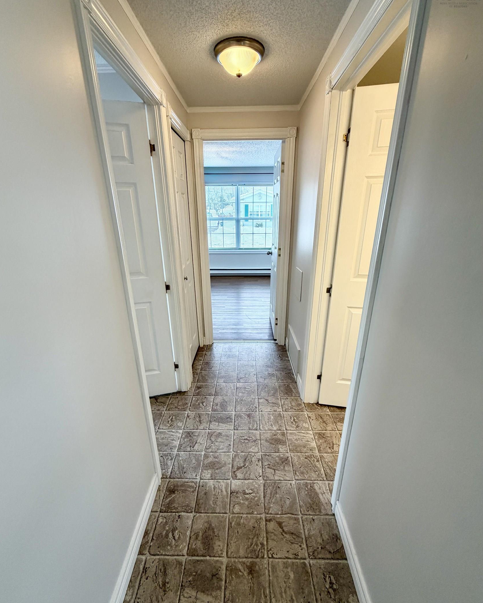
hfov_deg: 84.0
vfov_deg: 96.8
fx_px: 268
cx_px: 237
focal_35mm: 15
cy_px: 310
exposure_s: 1/120
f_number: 2.2
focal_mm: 2.22
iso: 160
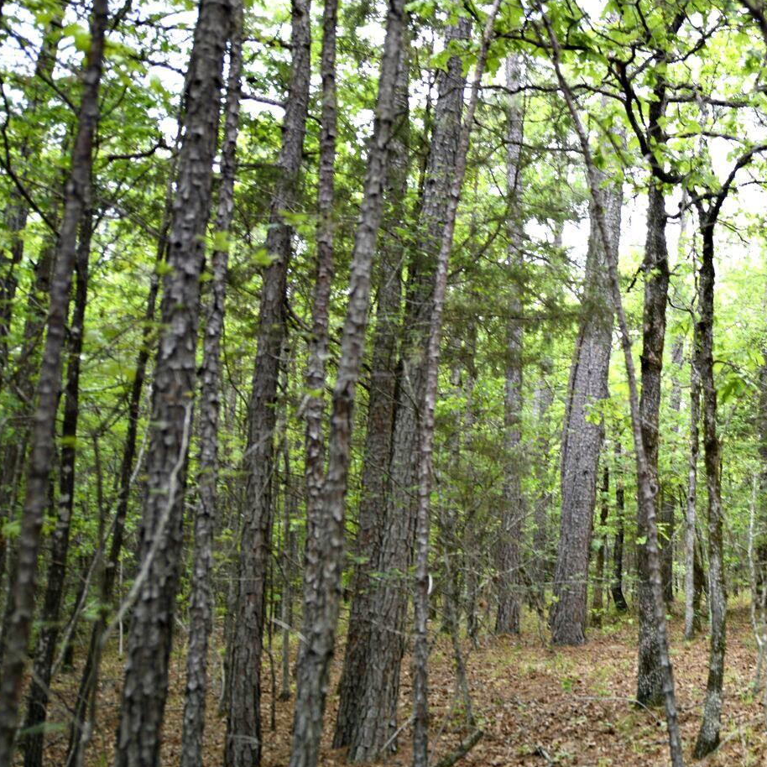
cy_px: 389
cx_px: 827
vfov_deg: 41.9
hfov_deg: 36.1
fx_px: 1003
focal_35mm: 40
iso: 64
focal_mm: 21
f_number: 2.8
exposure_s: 1/25
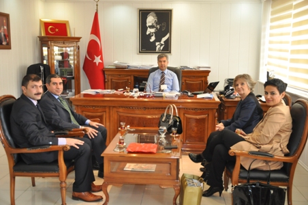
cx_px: 154
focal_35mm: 42
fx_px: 359
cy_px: 102
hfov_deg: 46.5
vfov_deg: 31.8
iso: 1000
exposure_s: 1/80
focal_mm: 28
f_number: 4.2
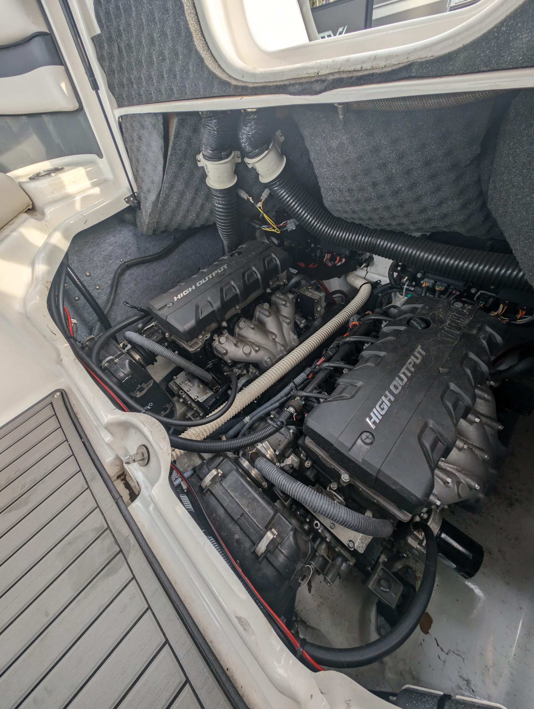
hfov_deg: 94.6
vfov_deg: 110.5
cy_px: 354
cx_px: 267
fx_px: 246
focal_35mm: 12
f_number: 1.95
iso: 41
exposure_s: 1/257
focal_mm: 2.23
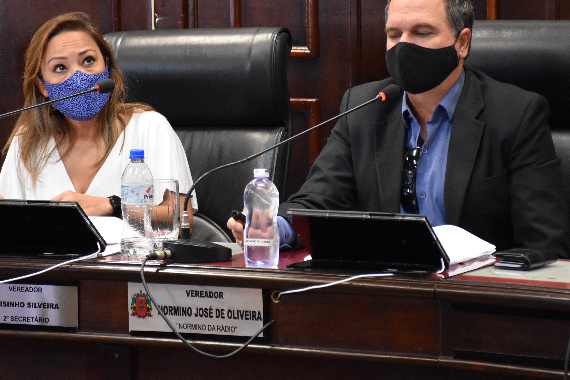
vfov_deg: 8.4
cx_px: 246
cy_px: 105
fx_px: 2593
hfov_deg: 12.5
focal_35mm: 164
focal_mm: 75
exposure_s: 1/60
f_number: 5
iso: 3200
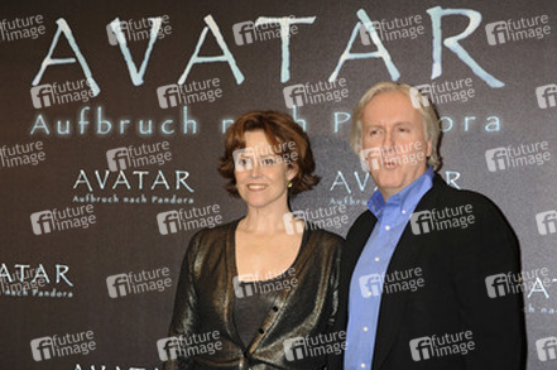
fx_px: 1345
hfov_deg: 23.4
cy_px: 188
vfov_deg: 15.7
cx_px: 282
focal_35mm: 87
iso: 400
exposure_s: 1/160
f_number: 5.6
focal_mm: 85
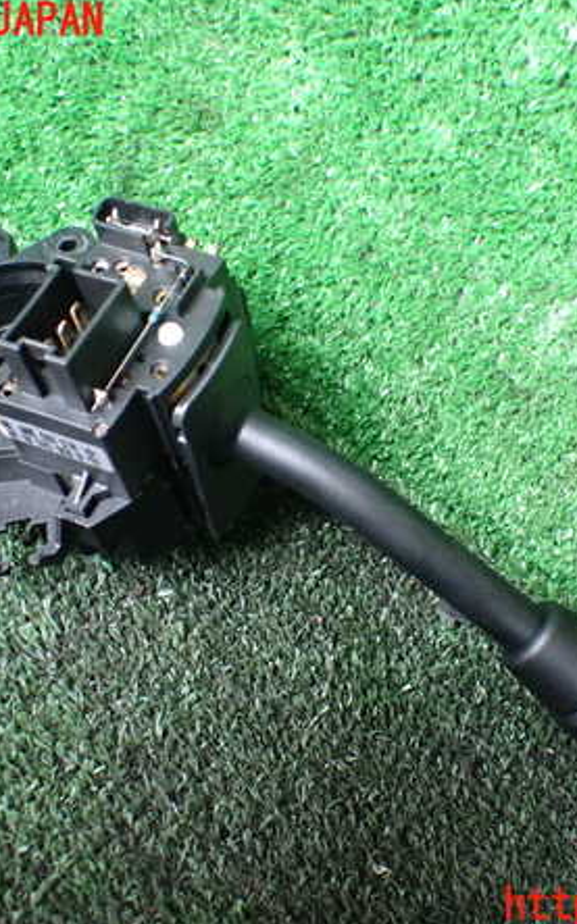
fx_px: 1083
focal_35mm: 43
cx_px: 350
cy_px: 464
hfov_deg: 29.7
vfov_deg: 46.2
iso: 800
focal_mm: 5.4
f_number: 2.3
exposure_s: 1/50
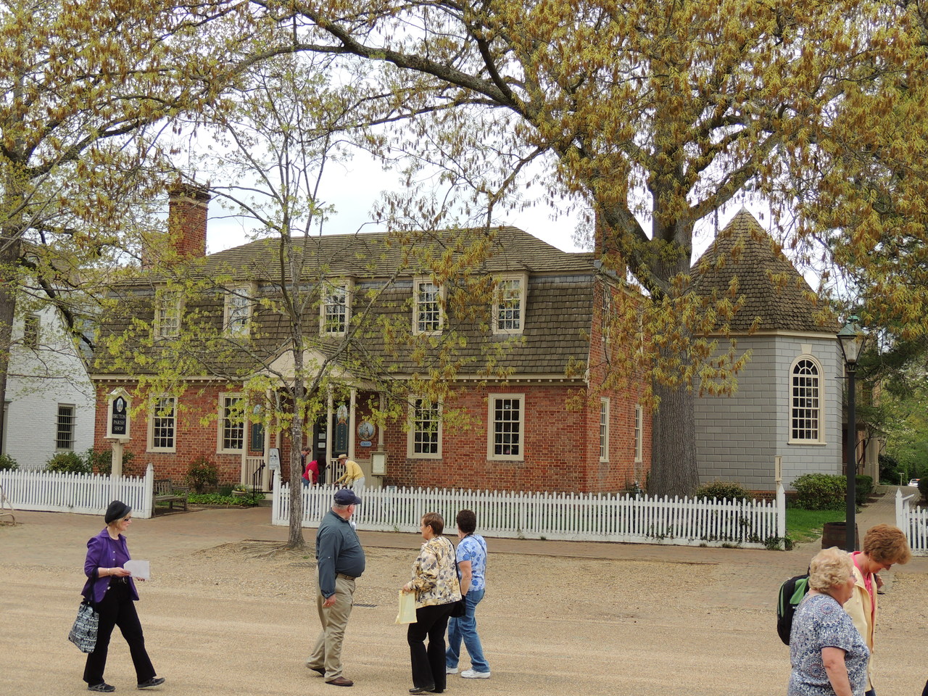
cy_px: 348
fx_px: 1260
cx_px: 464
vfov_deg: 30.9
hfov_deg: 40.4
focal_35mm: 47
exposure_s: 1/250
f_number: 3.5
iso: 100
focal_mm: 8.3
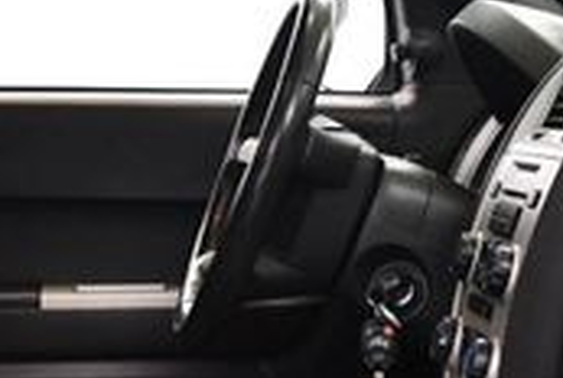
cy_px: 417
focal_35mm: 133
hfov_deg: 15.2
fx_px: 2084
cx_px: 20
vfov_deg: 10.2
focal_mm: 18
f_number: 3.5
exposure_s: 1/125
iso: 2000
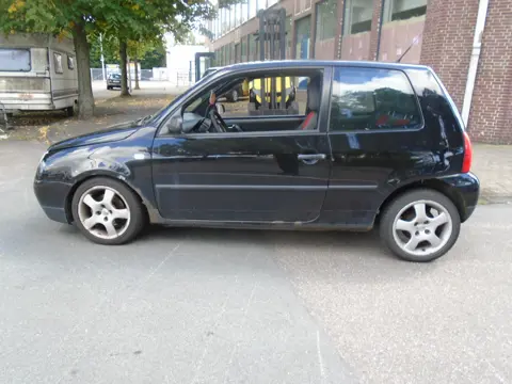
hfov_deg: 67.3
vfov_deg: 53.1
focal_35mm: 26
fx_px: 385
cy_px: 192
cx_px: 256
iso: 100
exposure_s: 1/60
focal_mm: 4.6
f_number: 3.2
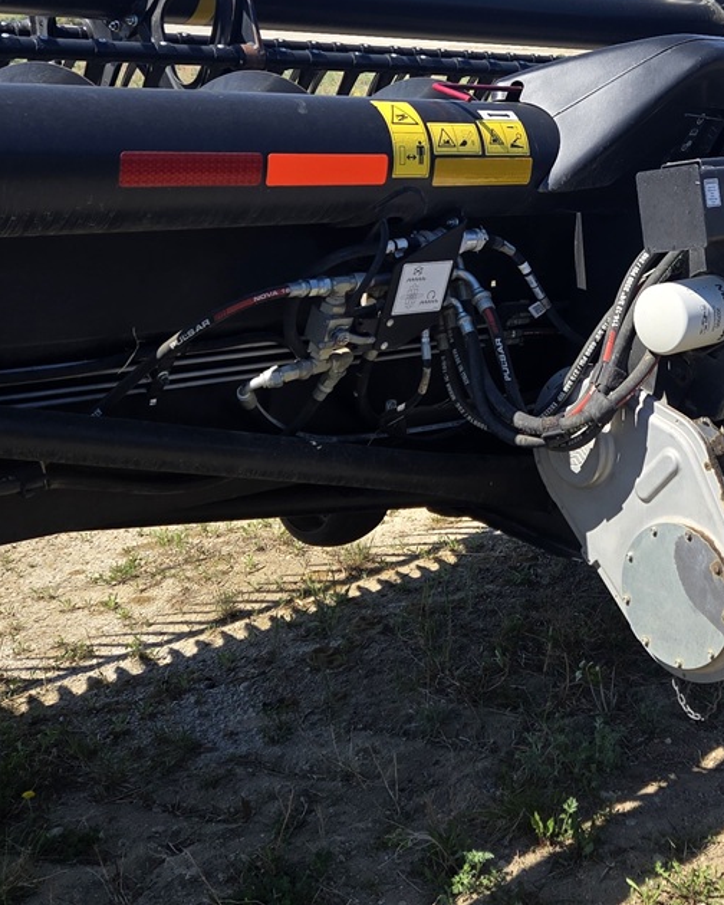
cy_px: 182
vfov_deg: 32.1
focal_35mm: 57
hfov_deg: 25.2
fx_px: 1527
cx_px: 754
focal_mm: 5.4
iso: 25
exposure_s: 1/1372
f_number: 1.8
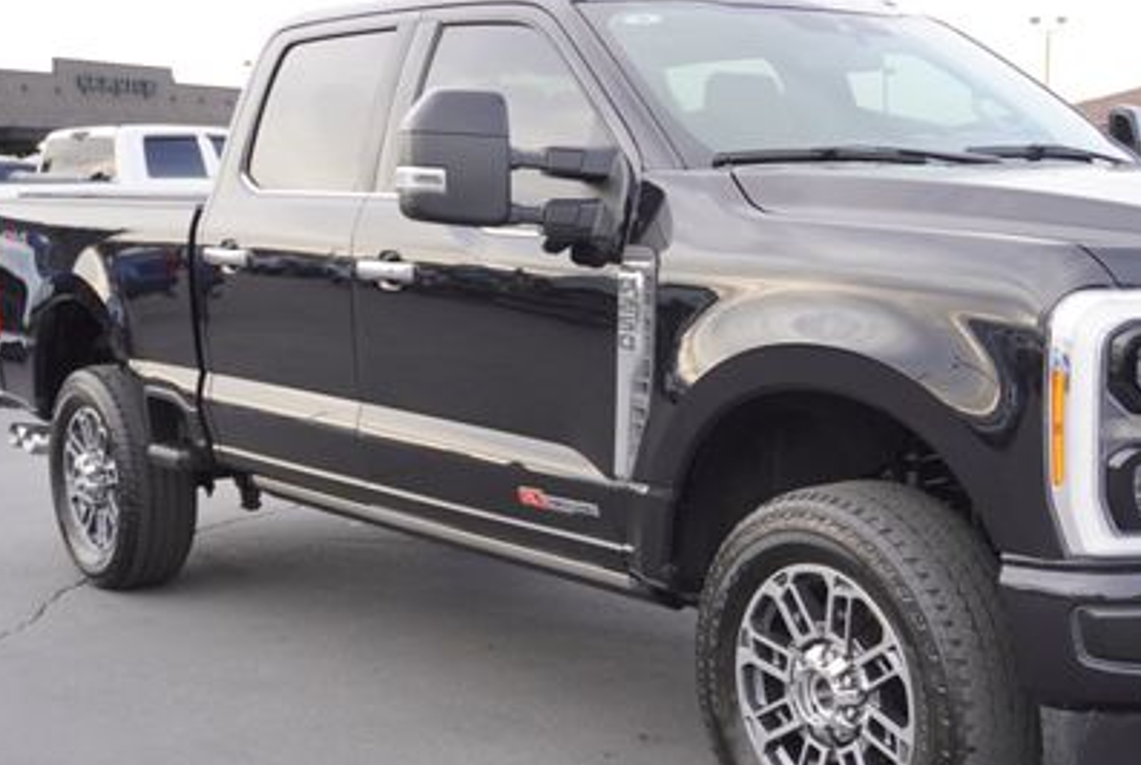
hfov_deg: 34.1
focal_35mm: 58
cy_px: 446
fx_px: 1841
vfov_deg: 23.4
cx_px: 764
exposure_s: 1/60
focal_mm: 24
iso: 125
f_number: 4.5
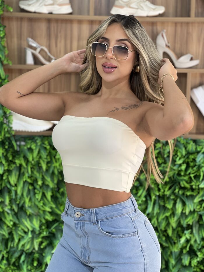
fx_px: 605
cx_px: 102
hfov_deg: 19.1
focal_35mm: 77
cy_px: 136
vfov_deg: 25.3
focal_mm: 9
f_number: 2.8
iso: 125
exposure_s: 1/60
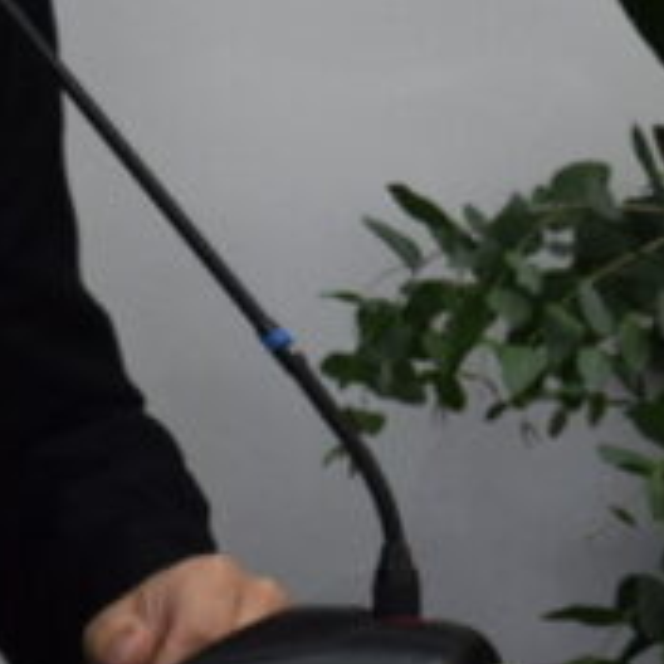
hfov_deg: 4.3
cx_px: -343
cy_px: -224
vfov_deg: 4.3
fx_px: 8865
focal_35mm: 408
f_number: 5.6
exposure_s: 1/60
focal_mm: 55
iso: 640
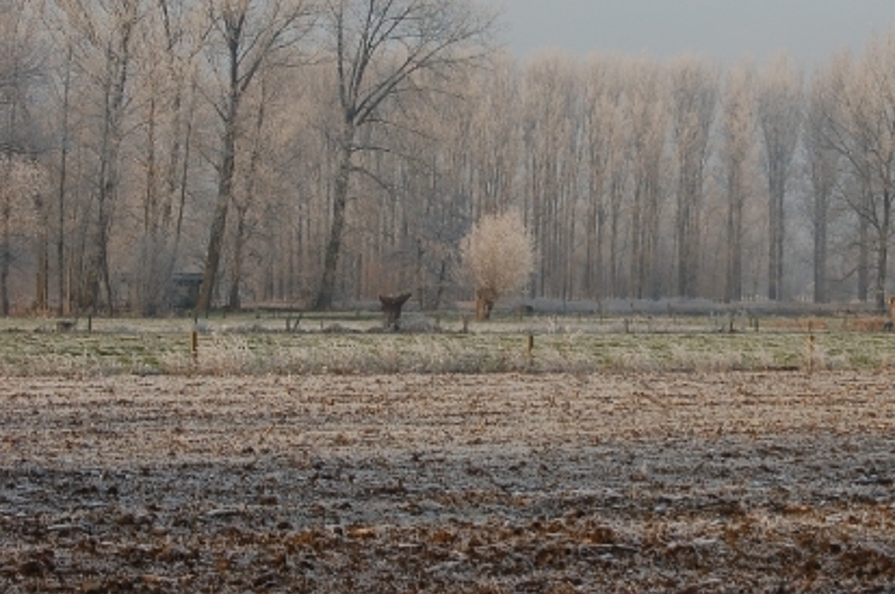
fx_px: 2972
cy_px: 166
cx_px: 620
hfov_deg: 17.1
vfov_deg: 11.4
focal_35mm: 120
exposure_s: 1/250
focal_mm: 55
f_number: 8
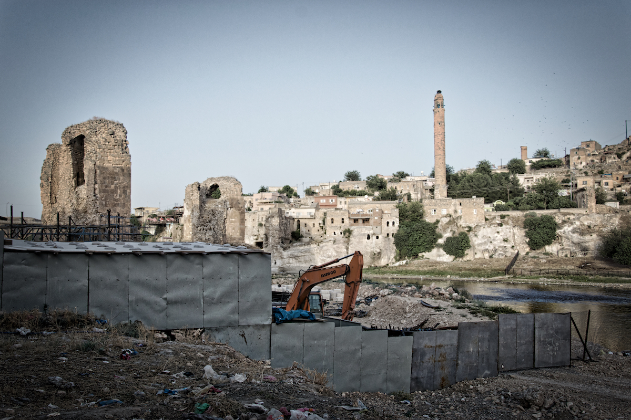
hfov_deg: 57.2
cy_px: 210
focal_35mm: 33
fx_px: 578
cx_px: 316
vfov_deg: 40.0
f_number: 7.1
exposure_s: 1/200
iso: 200
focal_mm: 22
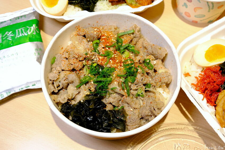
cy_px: 75
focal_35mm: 38
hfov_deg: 50.7
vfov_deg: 35.0
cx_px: 112
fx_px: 237
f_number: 5.6
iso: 1250
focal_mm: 25.4
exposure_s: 1/125
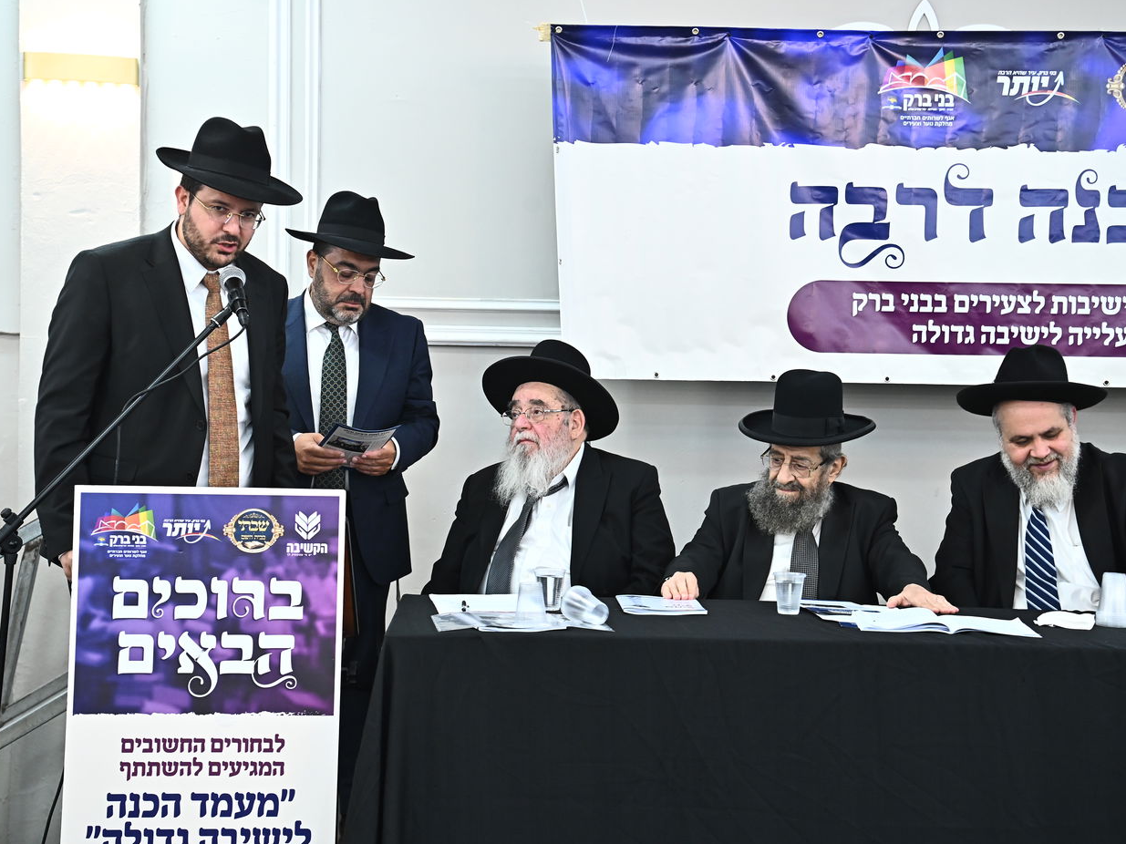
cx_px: 598
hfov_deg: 31.7
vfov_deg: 24.0
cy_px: 421
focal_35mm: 61
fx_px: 1984
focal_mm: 56
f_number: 5
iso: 2500
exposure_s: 1/125
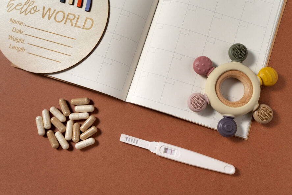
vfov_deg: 37.8
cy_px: 98
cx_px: 146
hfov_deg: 54.4
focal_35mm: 35
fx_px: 284
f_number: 5.6
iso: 125
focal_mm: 35
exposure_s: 1/100
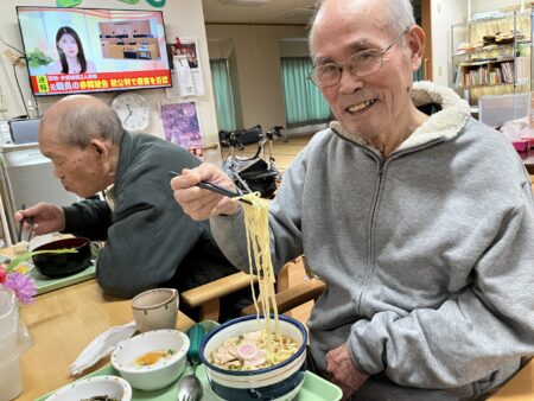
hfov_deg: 63.4
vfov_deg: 49.8
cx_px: 267
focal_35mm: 28
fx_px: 432
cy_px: 200
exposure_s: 1/60
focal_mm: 3.99
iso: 250
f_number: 1.8
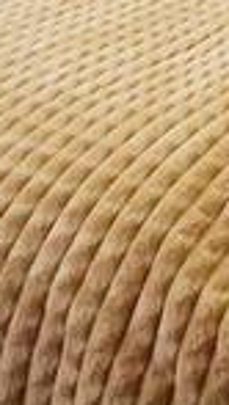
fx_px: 1023
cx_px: 629
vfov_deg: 18.0
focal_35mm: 95
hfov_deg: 10.2
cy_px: -320
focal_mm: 1.64
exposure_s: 1/33
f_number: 2.2
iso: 200
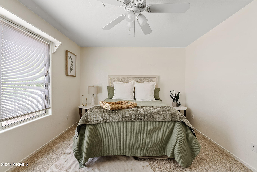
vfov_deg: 73.8
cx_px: 128
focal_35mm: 16
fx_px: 114
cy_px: 86
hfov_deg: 96.7
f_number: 8
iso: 100
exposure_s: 1/2.5
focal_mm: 16
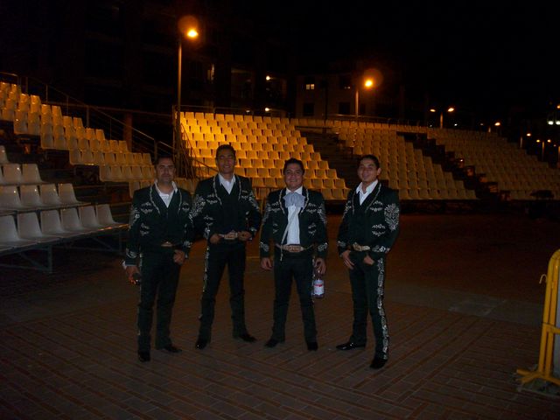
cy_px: 210
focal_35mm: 34
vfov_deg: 41.8
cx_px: 280
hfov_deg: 54.0
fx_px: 550
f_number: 2.9
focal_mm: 5.7
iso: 320
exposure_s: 1/40
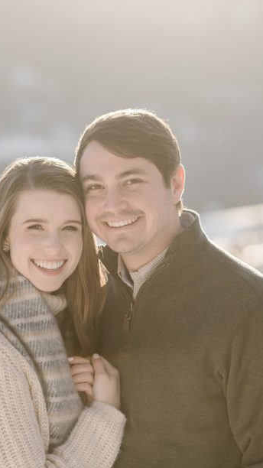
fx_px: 1848
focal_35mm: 149
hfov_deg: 8.1
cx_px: 107
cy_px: 275
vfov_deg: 14.4
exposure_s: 1/1600
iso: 200
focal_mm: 85
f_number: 2.5
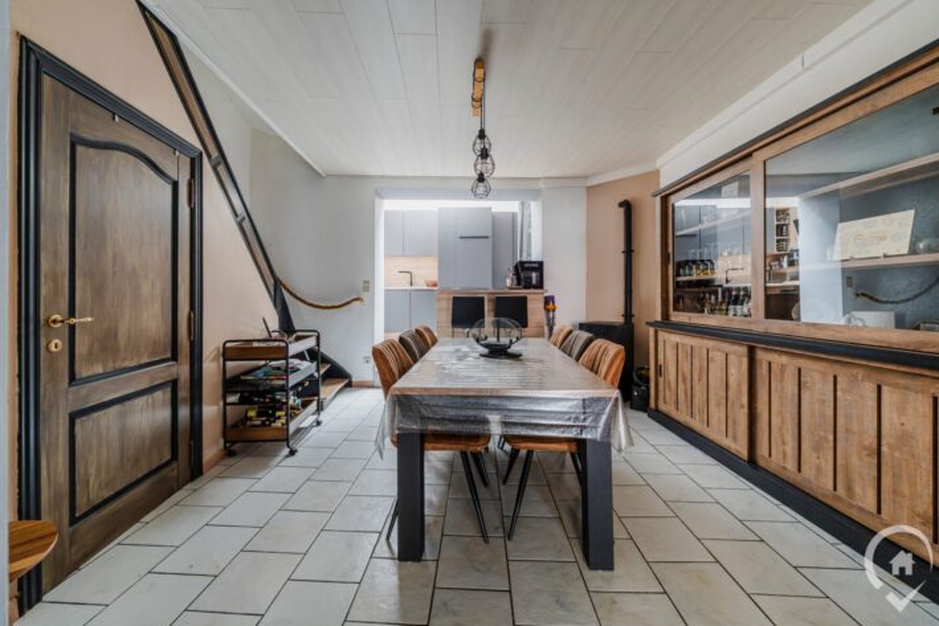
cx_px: 465
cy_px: 296
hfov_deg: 108.3
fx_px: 339
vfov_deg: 85.4
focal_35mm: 13
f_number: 7.1
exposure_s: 1/3
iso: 500
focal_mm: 12
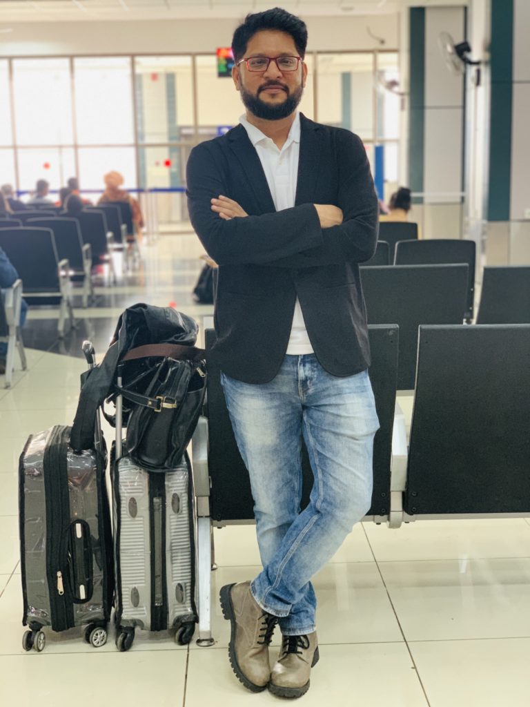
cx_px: 265
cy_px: 354
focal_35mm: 52
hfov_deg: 28.0
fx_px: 1062
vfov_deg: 36.8
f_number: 2.4
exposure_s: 1/50
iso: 160
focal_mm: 6
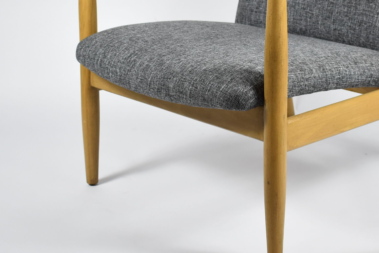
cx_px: 254
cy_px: 58
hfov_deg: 25.2
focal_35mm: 80
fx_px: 843
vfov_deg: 17.0
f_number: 4.2
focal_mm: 28
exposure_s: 1/125
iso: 800
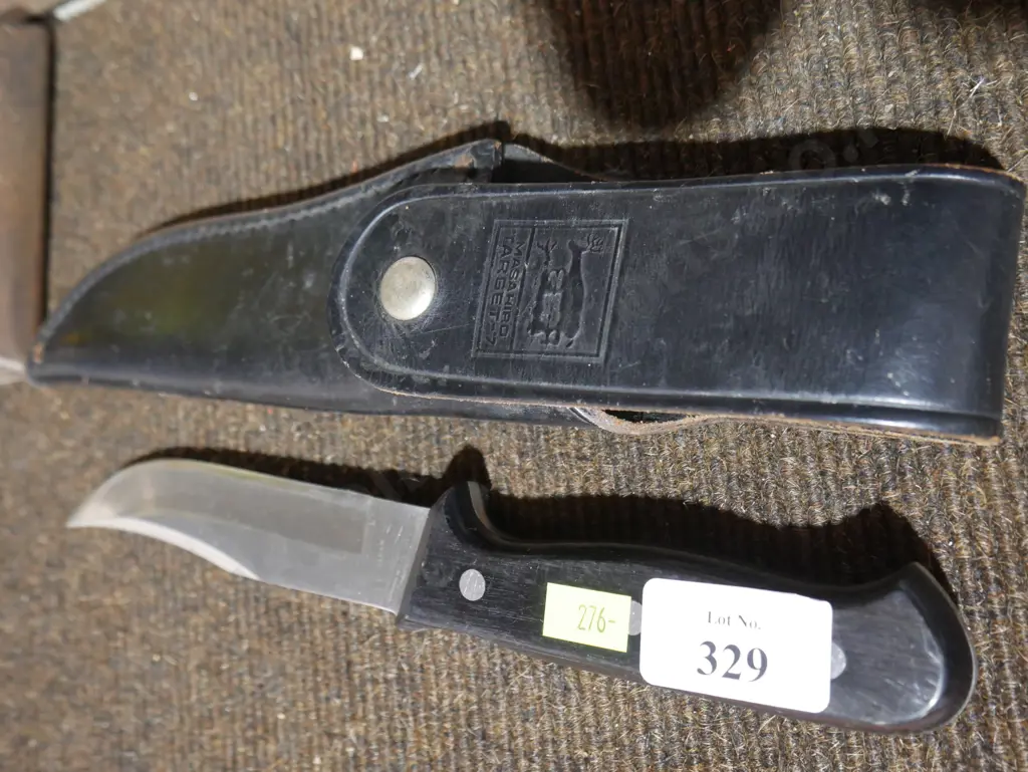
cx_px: 514
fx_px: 1010
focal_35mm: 34
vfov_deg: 41.8
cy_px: 386
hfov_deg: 53.9
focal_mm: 17
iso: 1600
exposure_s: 1/60
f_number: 4
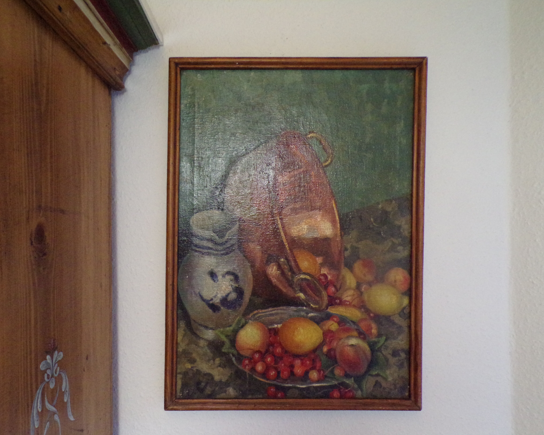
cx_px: 265
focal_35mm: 26
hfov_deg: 66.0
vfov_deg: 54.9
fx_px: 419
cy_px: 226
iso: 780
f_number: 3
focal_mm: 4.3
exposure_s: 1/60
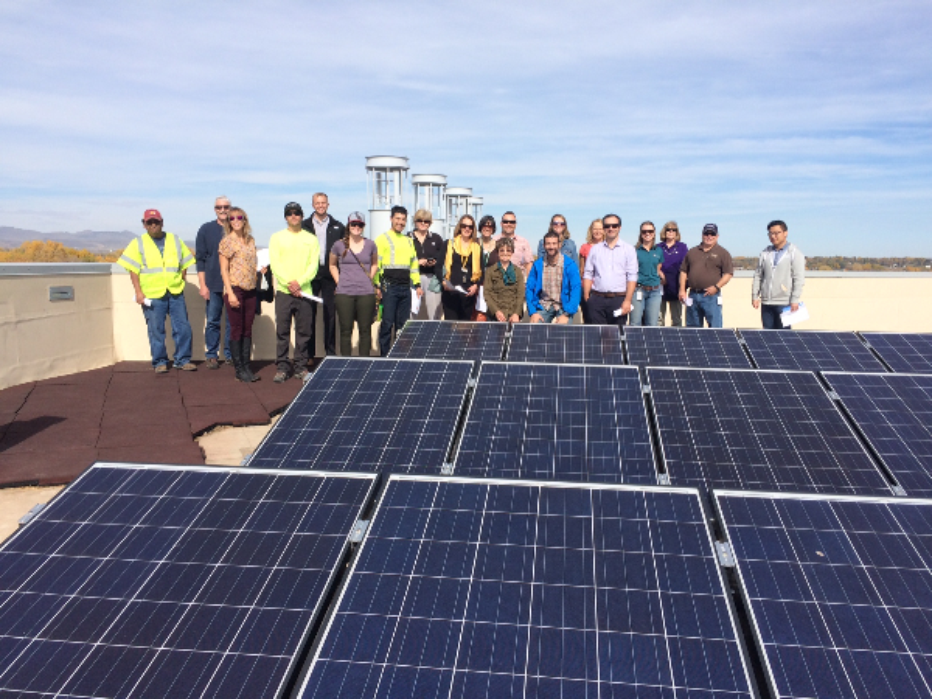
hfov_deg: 61.7
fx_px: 781
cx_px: 466
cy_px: 350
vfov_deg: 48.2
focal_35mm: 29
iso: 32
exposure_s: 1/2053
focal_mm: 4.15
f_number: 2.2
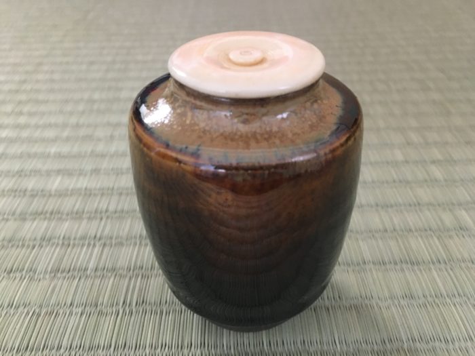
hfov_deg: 61.7
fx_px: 398
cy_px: 178
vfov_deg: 48.2
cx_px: 238
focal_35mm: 29
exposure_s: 1/15
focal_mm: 4.15
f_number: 2.2
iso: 200
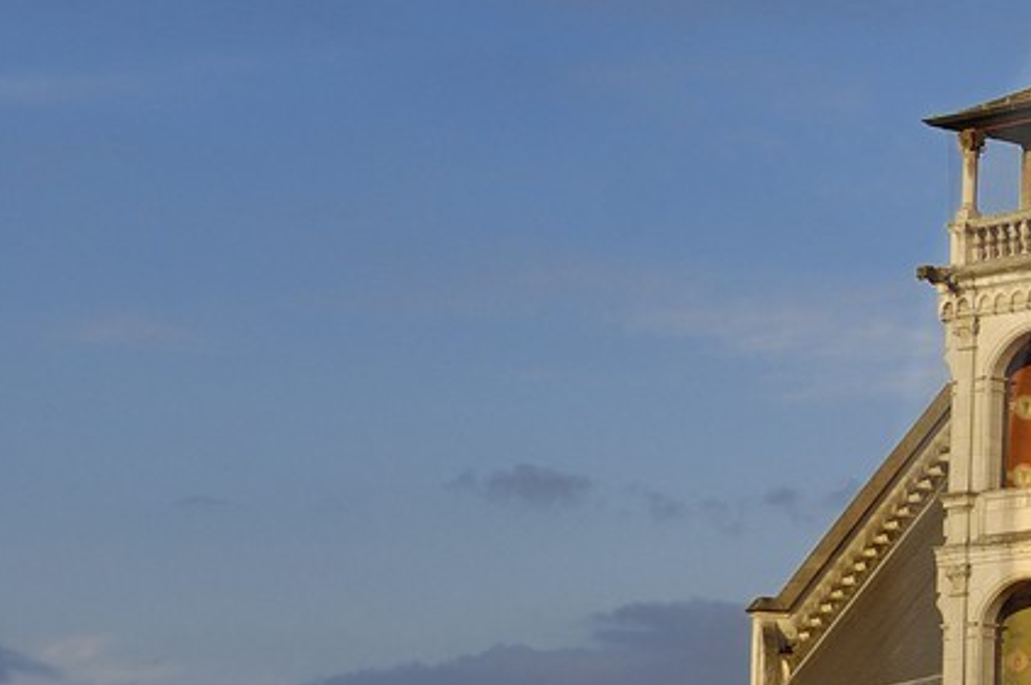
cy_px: 580
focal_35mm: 159
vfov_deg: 8.6
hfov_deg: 11.9
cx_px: 1894
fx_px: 4548
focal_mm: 28
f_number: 5.3
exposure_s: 1/160
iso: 100
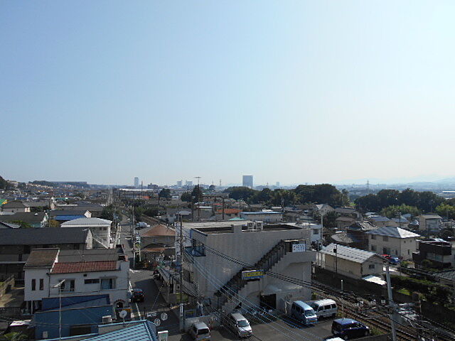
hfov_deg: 67.3
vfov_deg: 53.1
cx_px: 228
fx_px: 342
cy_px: 170
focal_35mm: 26
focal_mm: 4.6
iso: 80
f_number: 3.2
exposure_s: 1/1600
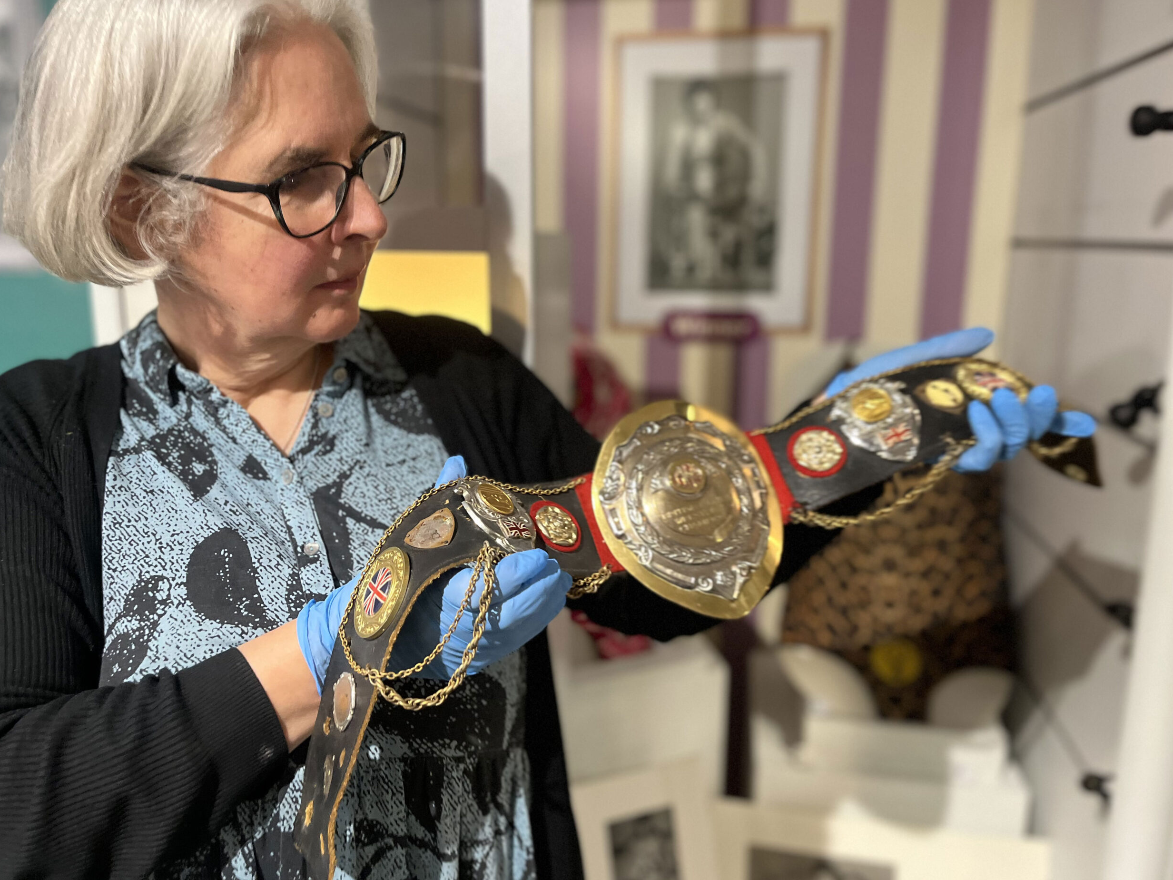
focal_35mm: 27
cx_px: 568
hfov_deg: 65.3
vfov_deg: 51.4
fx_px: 915
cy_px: 431
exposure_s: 1/50
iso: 400
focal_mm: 5.1
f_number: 1.6
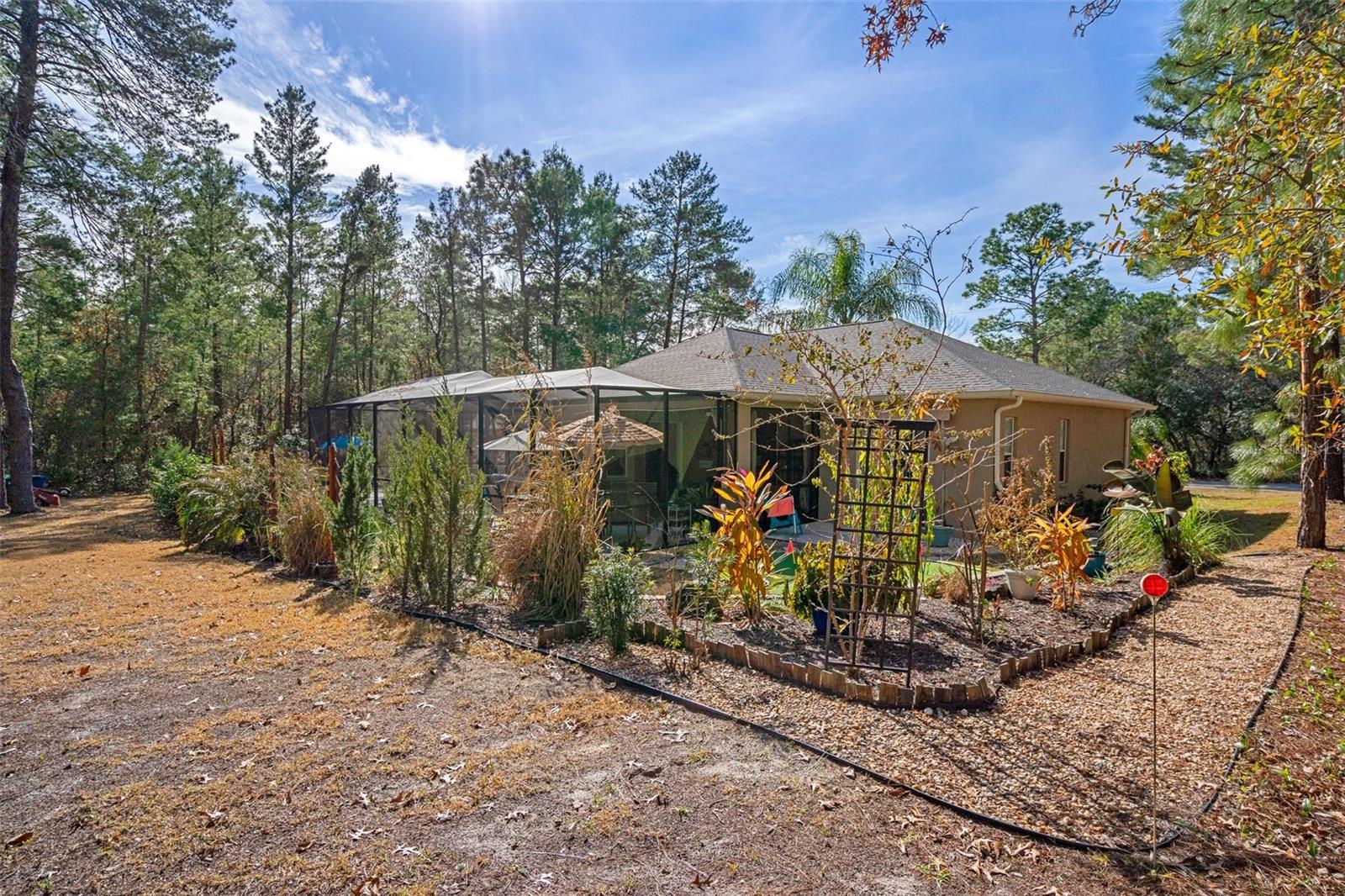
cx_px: 672
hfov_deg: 93.3
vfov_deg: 70.4
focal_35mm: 17
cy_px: 448
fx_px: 635
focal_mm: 17
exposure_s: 1/640
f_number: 8
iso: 400
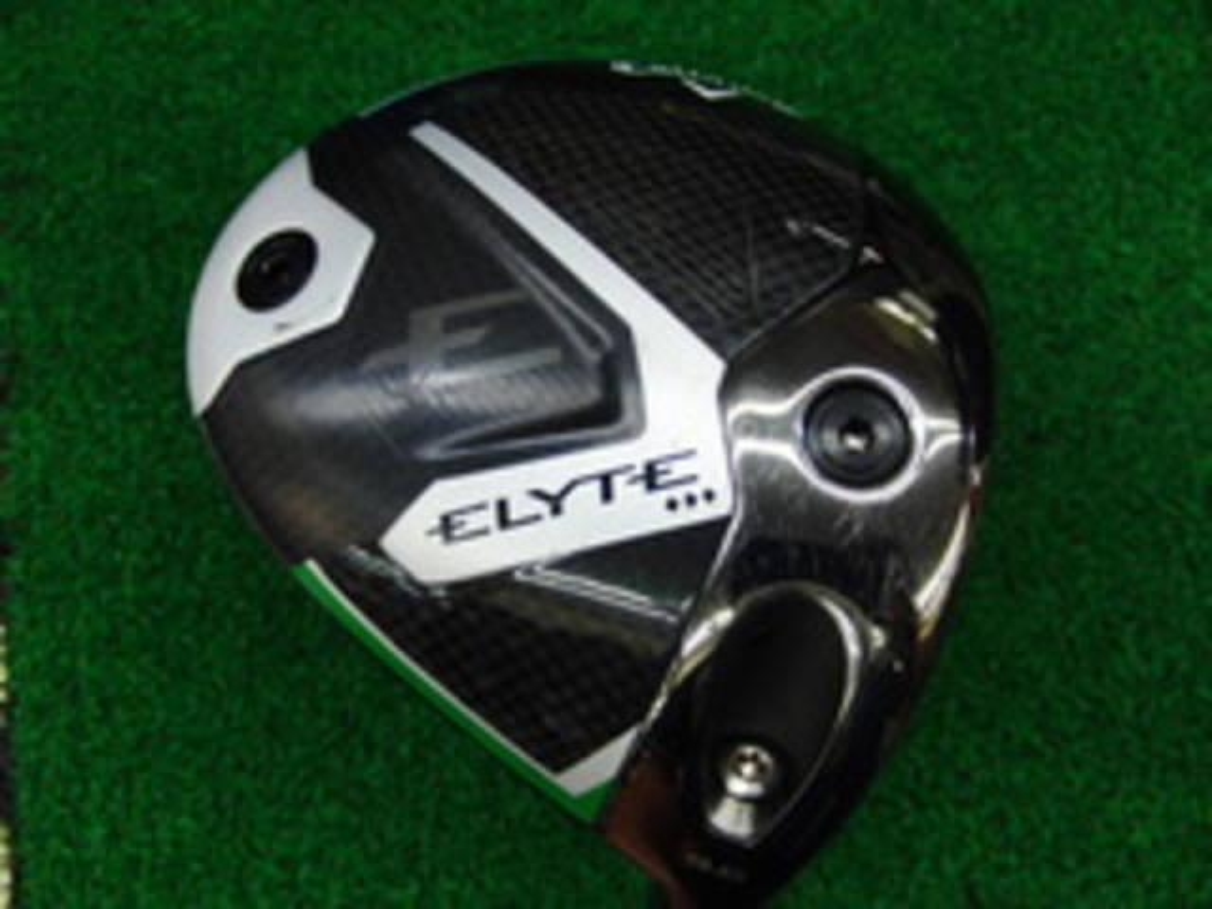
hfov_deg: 50.1
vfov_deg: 38.7
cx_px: 606
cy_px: 454
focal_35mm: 37
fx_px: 1295
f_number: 3.6
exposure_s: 1/80
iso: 320
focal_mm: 6.42
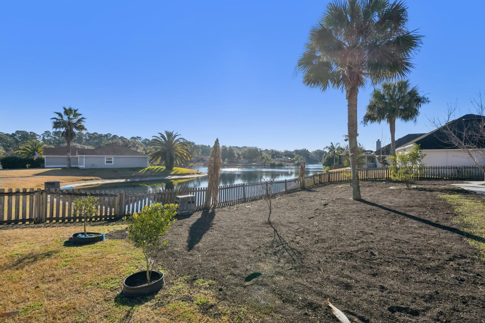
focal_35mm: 15
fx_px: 202
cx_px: 242
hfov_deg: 100.4
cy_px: 162
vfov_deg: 77.3
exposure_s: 1/800
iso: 100
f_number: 8
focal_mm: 10
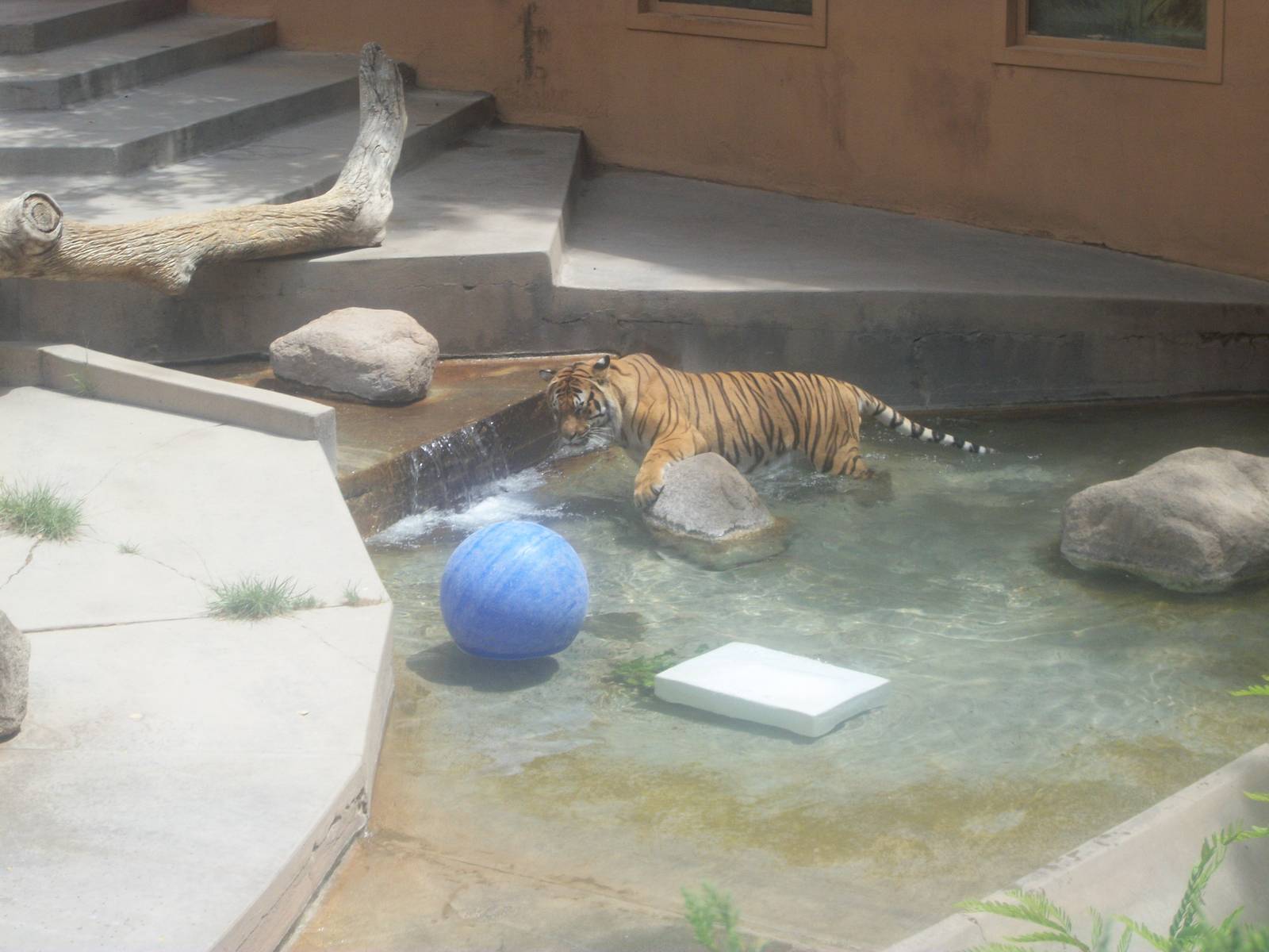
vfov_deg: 15.4
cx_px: 634
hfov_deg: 20.4
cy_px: 476
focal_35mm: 96
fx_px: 3519
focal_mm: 17.1
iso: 80
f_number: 5.2
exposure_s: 1/320
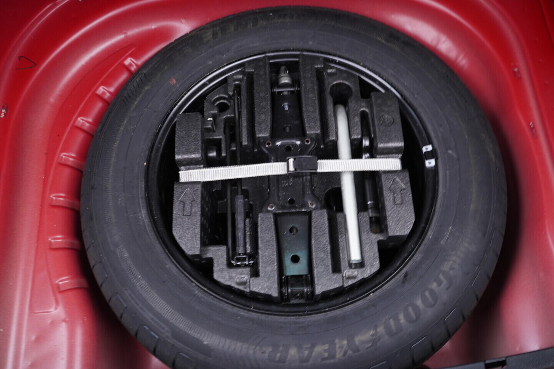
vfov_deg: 36.9
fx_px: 554
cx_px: 277
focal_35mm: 36
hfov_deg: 53.1
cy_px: 184
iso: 320
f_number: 2.8
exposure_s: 1/40
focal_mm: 24
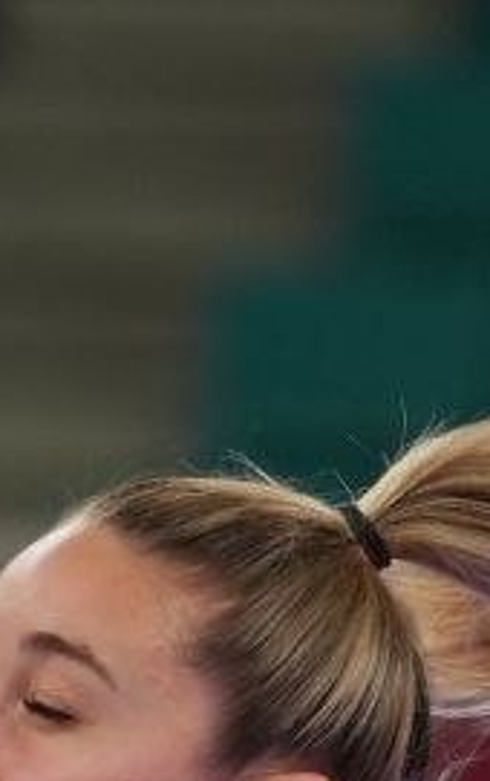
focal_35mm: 1352
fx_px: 28811
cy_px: 1395
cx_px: -689
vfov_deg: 1.6
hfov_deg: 1.0
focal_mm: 200
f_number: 2.8
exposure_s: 1/1000
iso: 500
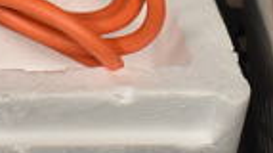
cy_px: -191
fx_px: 875
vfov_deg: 9.1
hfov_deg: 16.9
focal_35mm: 121
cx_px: -57
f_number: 3.5
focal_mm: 18
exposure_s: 1/30
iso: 800
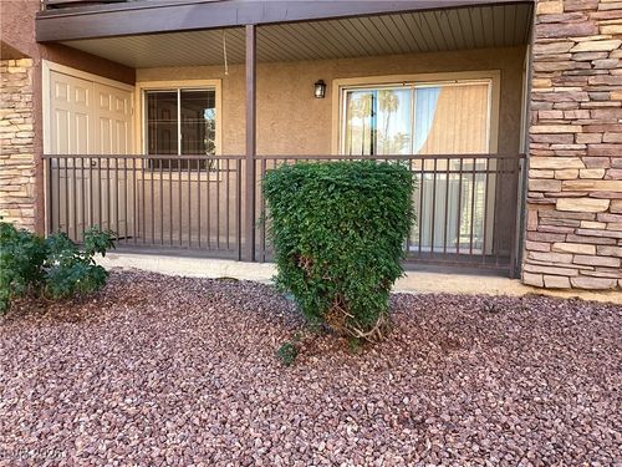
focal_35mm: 31
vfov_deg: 45.4
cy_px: 234
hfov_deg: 58.4
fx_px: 557
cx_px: 311
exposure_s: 1/100
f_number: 2.4
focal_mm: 3.3
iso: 40
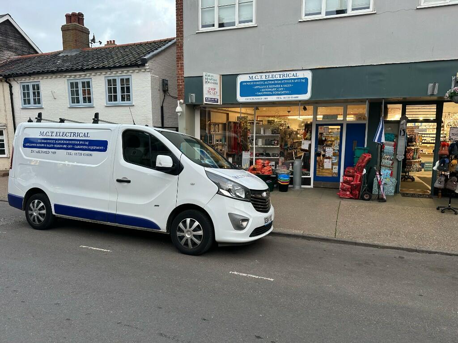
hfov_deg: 71.6
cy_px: 172
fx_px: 318
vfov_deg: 56.8
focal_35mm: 24
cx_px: 229
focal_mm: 6.86
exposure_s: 1/100
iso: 100
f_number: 1.78
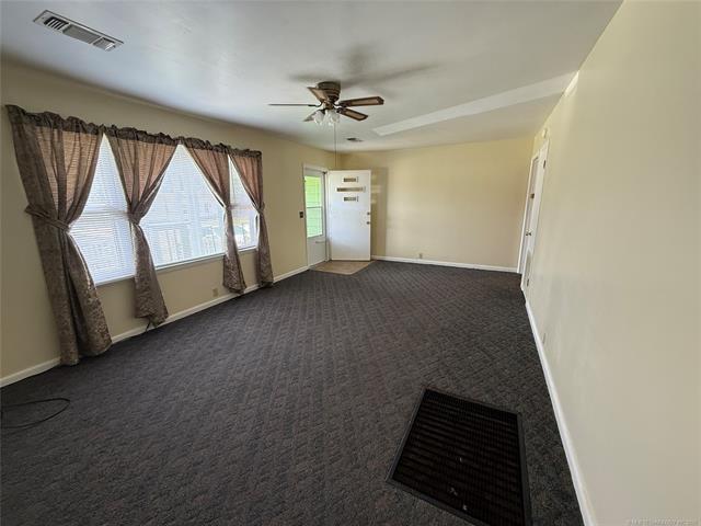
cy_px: 263
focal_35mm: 14
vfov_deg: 85.7
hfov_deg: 102.1
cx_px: 350
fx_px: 284
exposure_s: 1/99
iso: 200
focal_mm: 2.22
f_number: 2.2
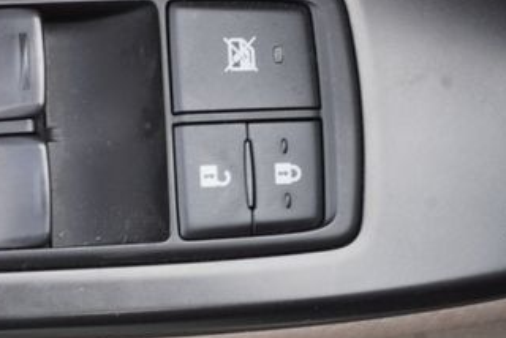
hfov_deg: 18.5
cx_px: 32
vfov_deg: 12.7
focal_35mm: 108
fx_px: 1519
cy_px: 149
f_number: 13
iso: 160
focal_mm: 36
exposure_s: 1/15
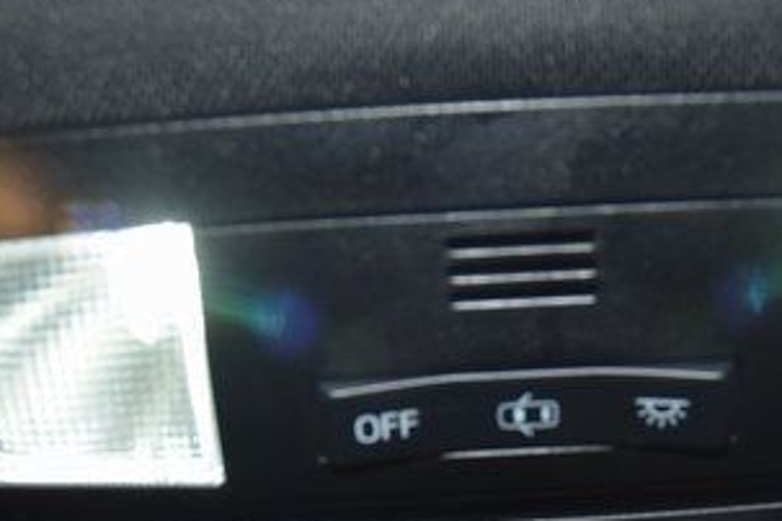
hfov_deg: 26.5
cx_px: 521
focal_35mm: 76
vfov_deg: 17.8
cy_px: 409
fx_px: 1651
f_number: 5
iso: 360
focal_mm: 24
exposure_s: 1/100
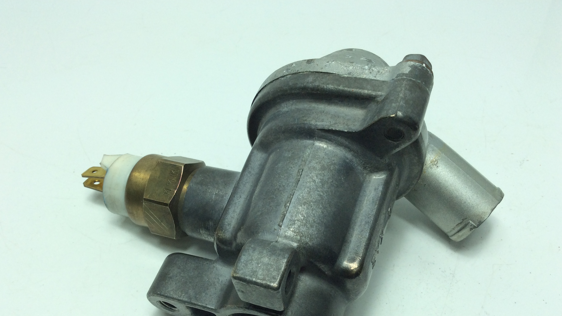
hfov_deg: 56.6
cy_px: 209
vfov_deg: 33.4
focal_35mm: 35
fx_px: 522
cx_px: 280
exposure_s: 1/417
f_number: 2.4
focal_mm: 3.3
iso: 32
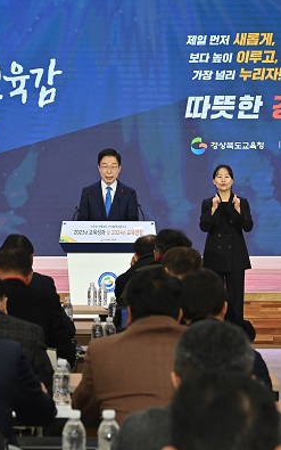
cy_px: 224
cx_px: 109
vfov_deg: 15.7
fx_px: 1629
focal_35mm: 133
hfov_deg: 9.9
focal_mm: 86
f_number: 6.3
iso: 1600
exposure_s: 1/200
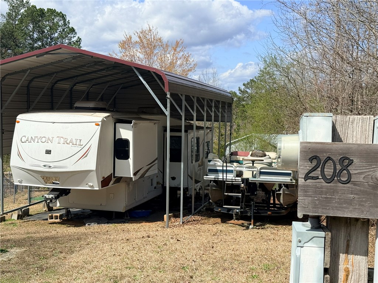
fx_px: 524
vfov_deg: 30.3
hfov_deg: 39.7
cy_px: 142
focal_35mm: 48
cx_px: 189
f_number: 1.78
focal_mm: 6.76
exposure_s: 1/6536
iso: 80
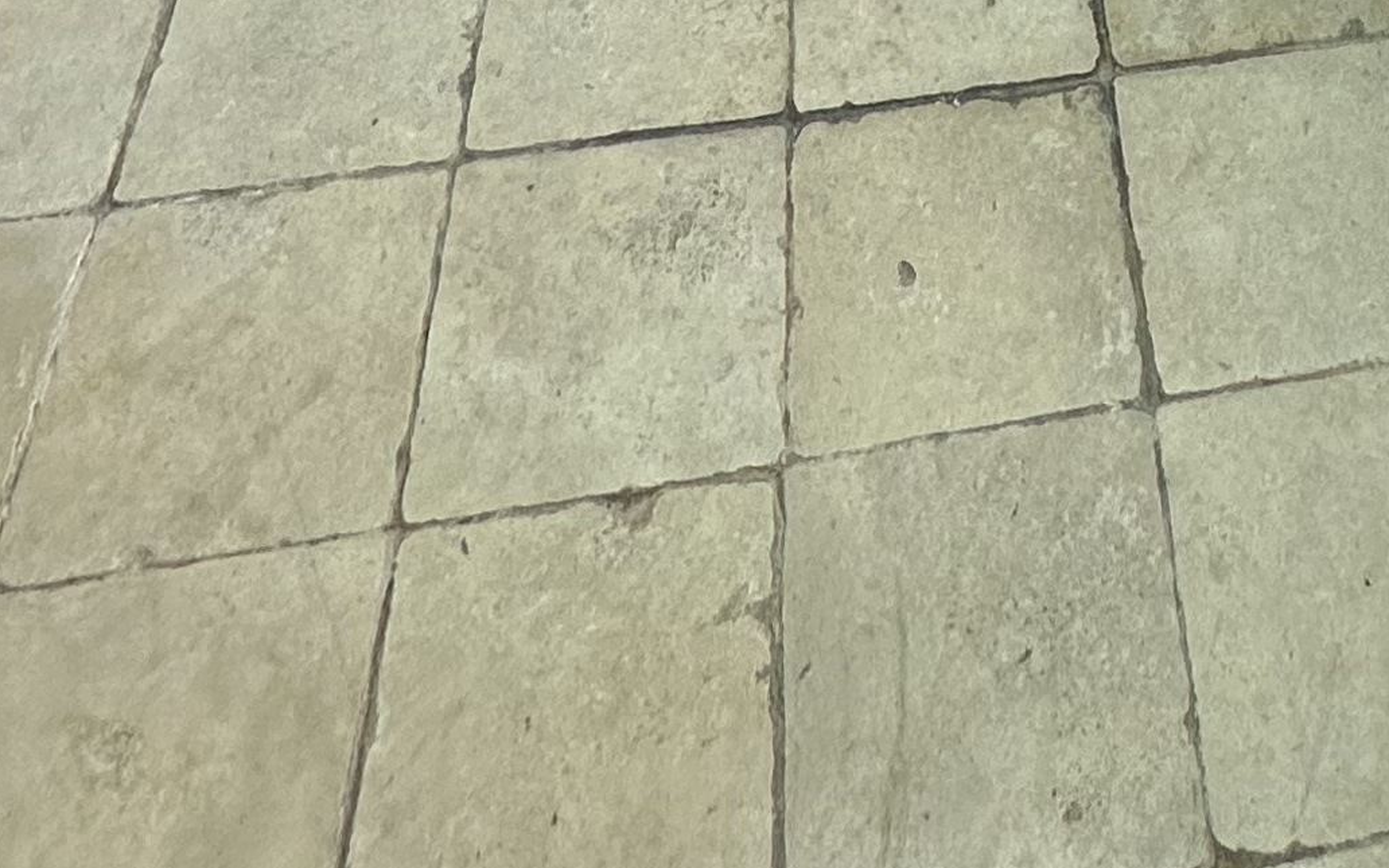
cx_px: 1187
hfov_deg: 33.7
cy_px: -1534
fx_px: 2196
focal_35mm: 58
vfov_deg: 12.6
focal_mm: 2.22
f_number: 2.2
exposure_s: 1/1715
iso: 50
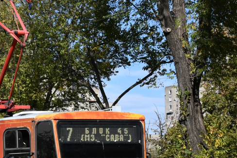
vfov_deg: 8.5
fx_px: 1053
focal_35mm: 160
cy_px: 134
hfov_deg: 12.5
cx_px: -46
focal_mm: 40
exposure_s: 1/833
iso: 200
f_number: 8
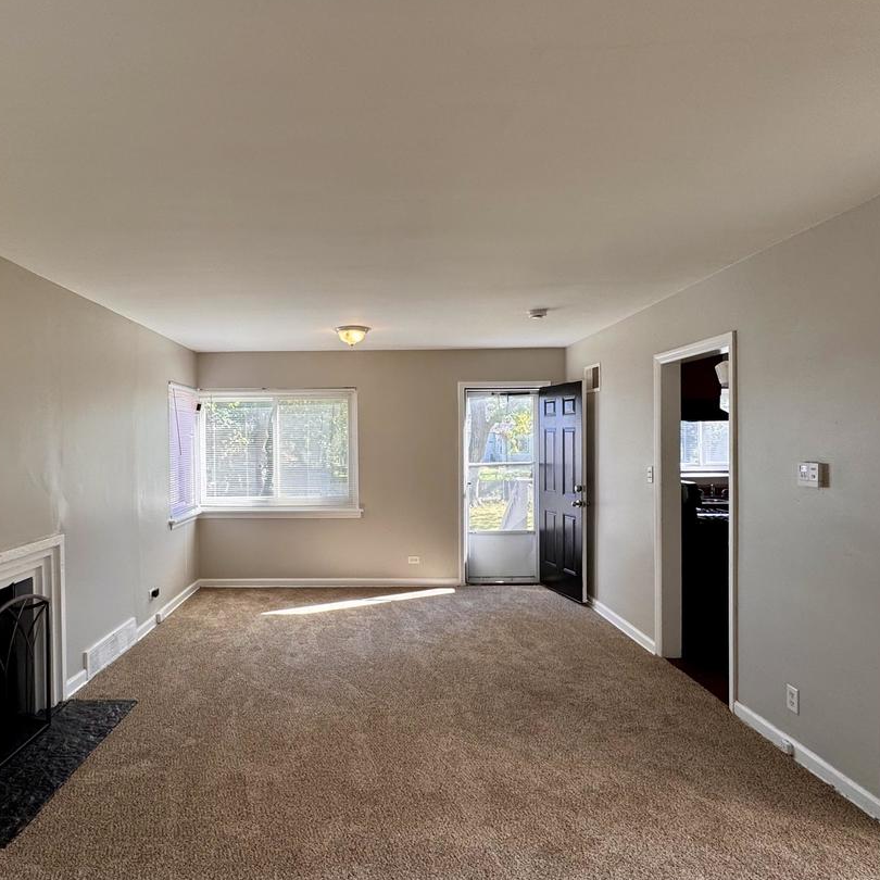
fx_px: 633
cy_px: 451
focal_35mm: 22
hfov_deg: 69.0
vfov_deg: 69.6
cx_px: 356
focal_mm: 2.22
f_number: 2.2
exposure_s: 1/120
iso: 64
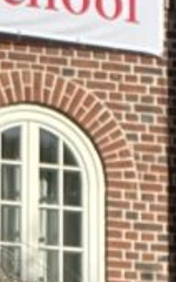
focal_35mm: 192
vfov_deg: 10.6
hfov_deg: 6.7
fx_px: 1476
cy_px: 400
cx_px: -149
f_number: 2.2
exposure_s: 1/750
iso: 32
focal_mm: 2.71
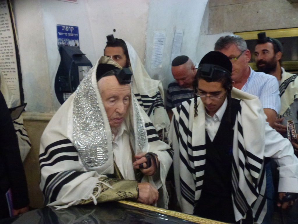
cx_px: 149
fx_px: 310
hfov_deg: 51.4
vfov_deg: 39.7
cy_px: 112
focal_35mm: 36
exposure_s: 1/60
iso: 800
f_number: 3.7
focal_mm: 6.4
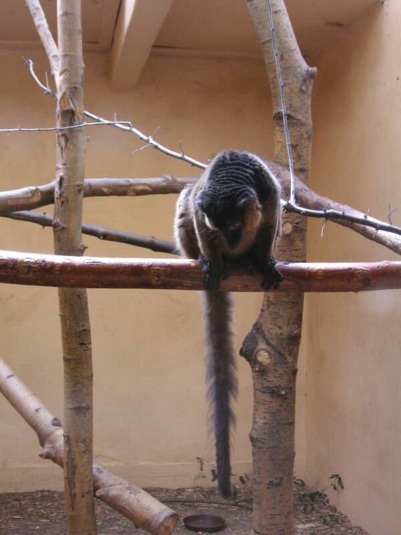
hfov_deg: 29.1
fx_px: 772
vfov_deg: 38.2
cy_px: 268
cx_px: 200
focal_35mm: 50
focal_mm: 8.4
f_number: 3.4
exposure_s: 1/30
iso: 100
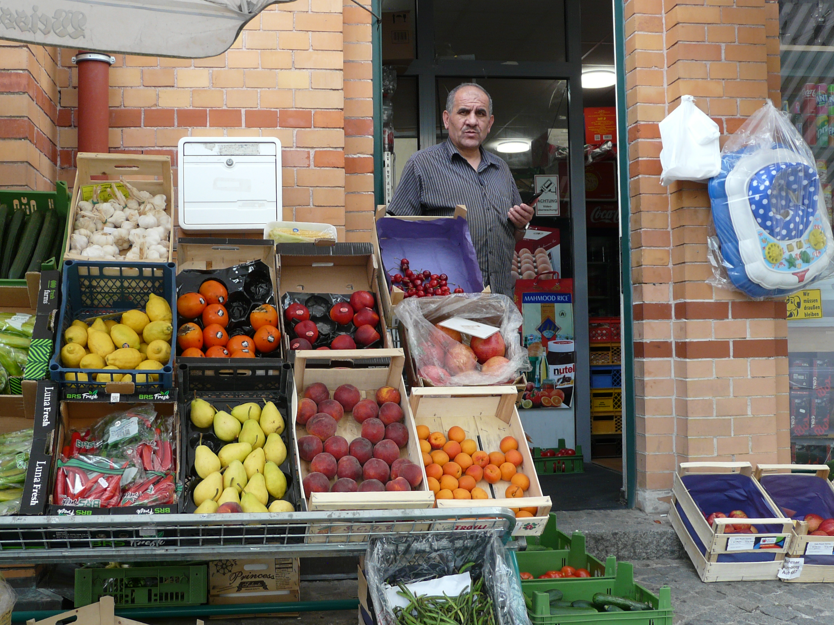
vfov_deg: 34.3
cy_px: 307
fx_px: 1012
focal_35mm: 42
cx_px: 380
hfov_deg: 44.7
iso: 100
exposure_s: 1/80
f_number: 2.8
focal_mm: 5.7
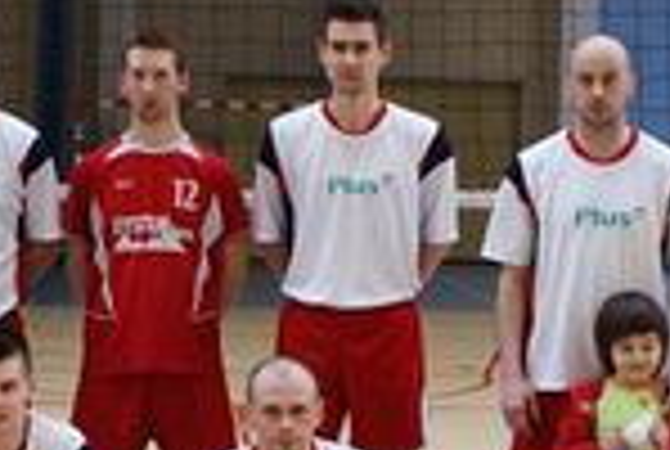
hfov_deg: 18.3
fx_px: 2070
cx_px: 166
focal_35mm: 111
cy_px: 371
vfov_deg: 12.3
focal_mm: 22
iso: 100
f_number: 4
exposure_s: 1/40
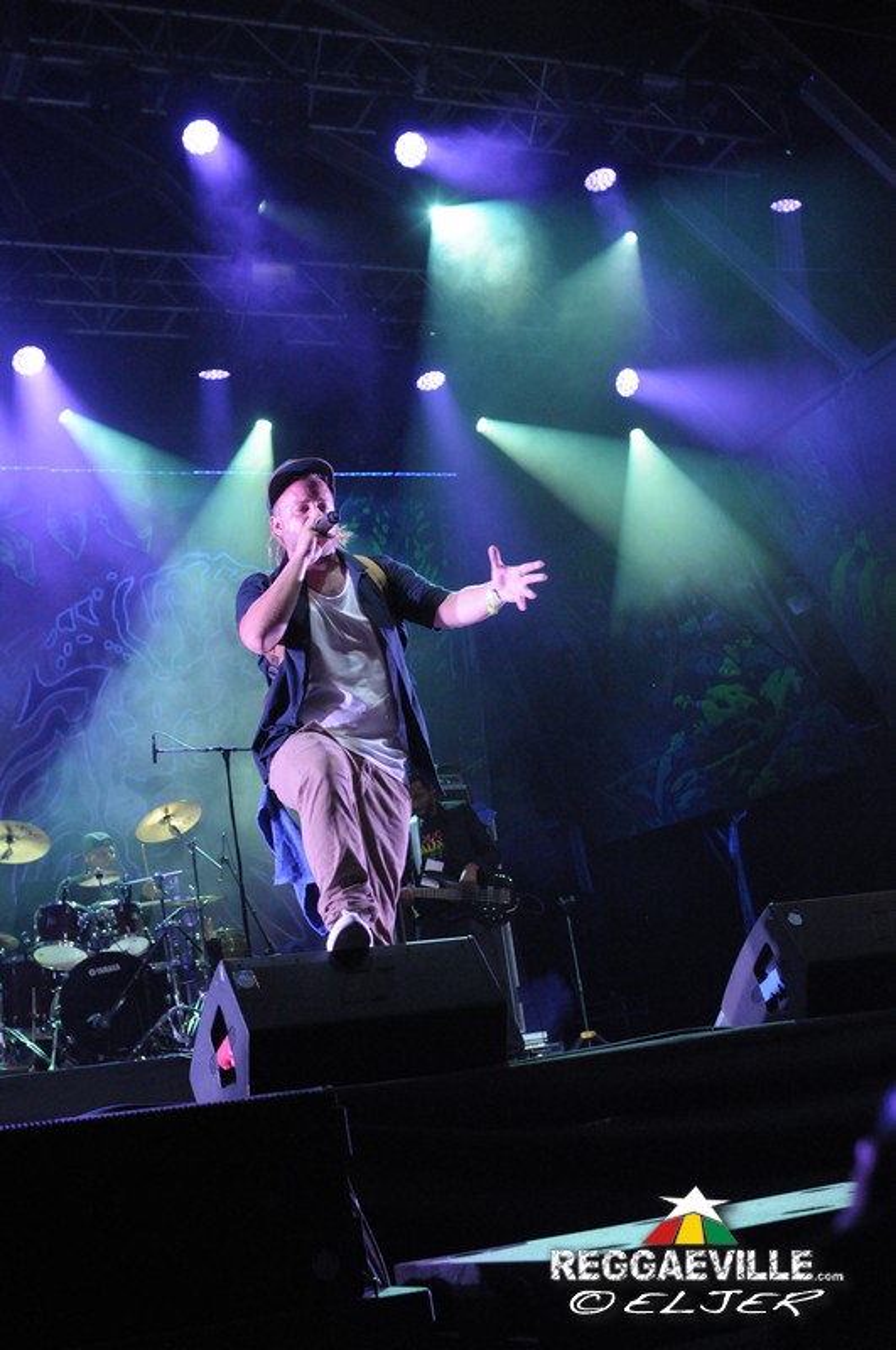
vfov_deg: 43.7
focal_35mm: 45
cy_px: 675
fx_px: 1685
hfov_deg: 29.8
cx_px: 448
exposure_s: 1/200
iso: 2000
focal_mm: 30
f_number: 4
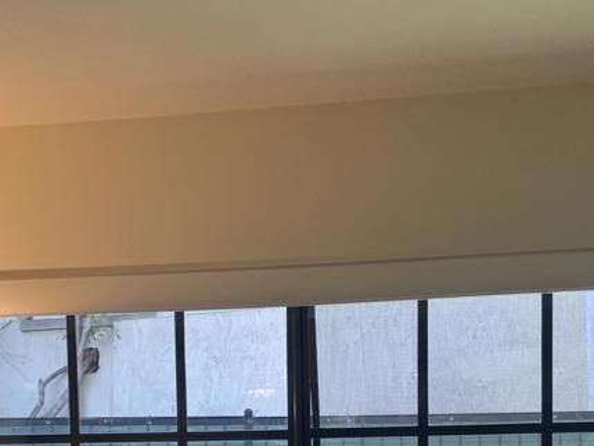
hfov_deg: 31.1
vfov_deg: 22.0
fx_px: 1064
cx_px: 255
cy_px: 521
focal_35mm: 62
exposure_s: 1/120
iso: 64
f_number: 1.8
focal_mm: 4.25
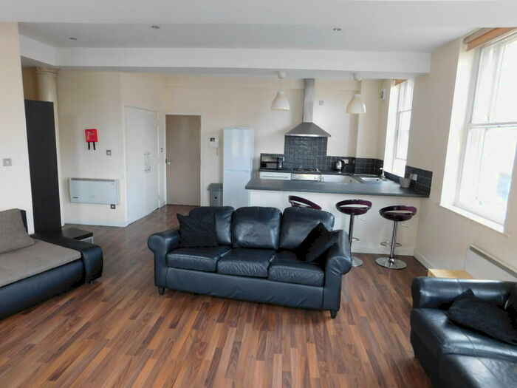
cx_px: 258
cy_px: 194
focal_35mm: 23
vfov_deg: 58.9
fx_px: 344
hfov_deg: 73.9
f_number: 3
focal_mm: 4
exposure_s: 1/30
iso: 280
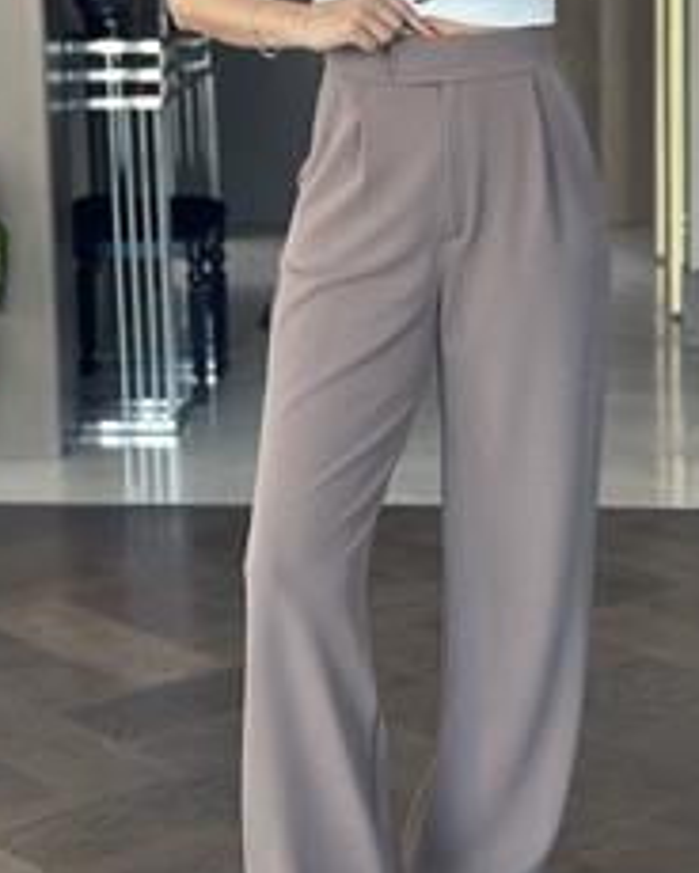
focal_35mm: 103
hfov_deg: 14.9
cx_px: 429
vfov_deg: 18.5
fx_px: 2664
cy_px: 232
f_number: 1.78
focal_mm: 6.86
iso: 125
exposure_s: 1/86
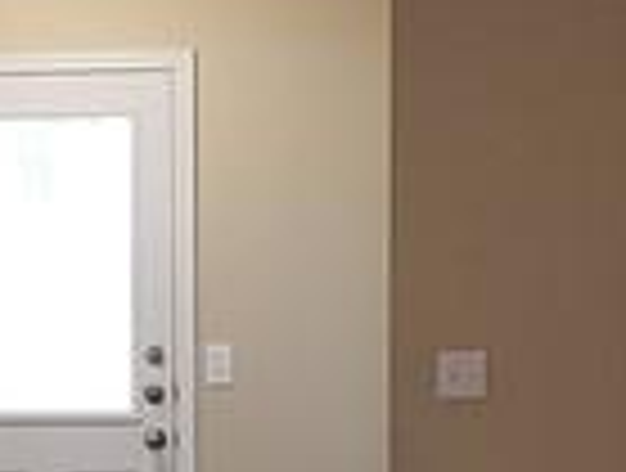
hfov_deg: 10.3
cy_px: 634
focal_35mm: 191
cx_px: 54
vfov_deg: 7.7
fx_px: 3463
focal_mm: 4.3
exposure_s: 1/60
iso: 250
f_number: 1.5
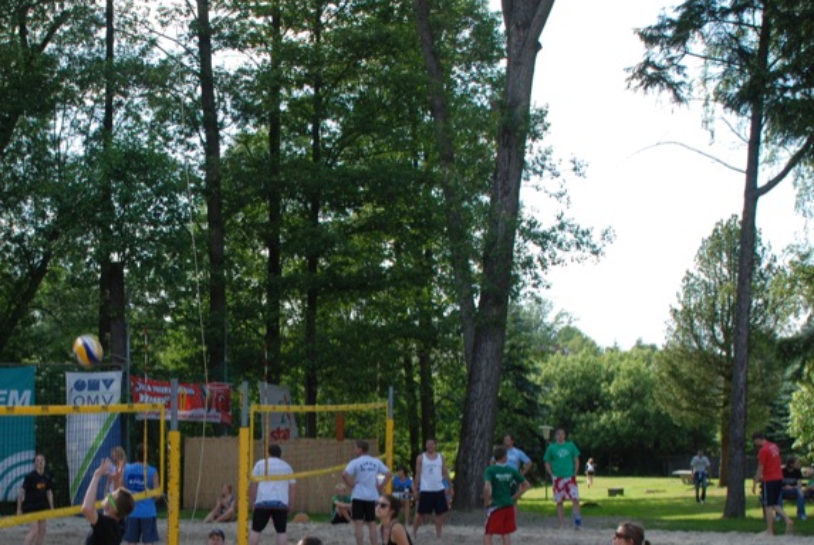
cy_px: 444
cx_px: 206
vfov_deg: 18.1
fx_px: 1698
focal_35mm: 75
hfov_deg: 26.6
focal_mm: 28
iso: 110
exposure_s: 1/125
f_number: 5.6
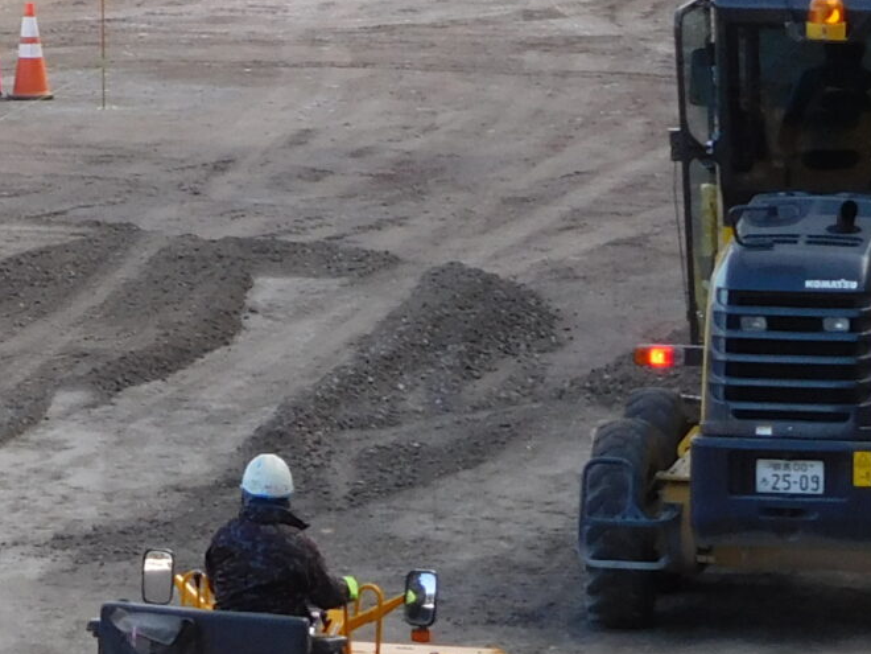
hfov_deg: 4.1
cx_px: -255
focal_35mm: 485
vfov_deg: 3.1
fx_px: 12203
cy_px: 173
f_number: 5
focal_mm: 22.3
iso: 125
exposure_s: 1/160
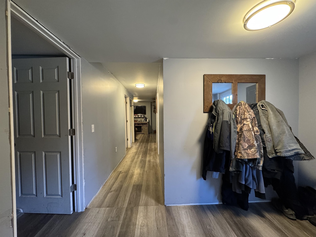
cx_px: 158
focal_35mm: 14
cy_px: 118
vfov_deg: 85.7
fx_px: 128
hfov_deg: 102.1
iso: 400
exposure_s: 1/60
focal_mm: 2.22
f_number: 2.2
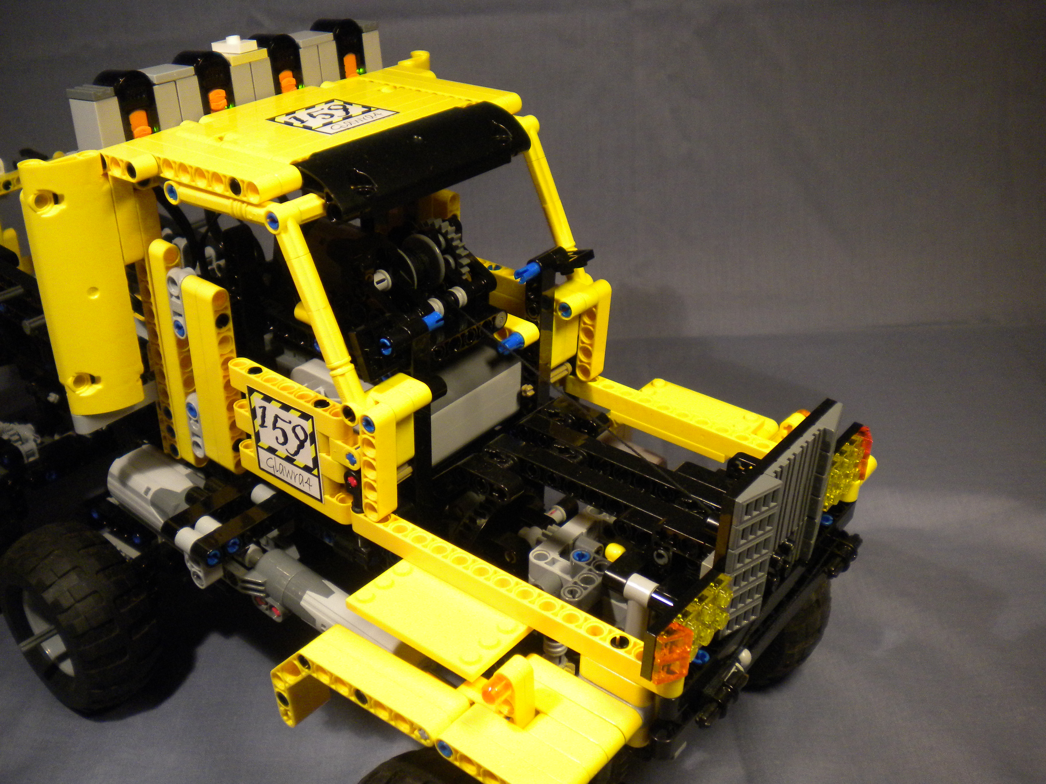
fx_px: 1058
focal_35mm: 35
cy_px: 392
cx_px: 523
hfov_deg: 52.6
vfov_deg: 40.7
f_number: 3.1
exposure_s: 1/60
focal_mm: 6.3
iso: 384
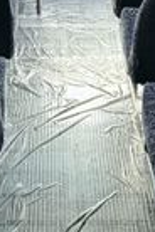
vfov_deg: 17.6
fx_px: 749
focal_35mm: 116
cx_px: 42
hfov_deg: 11.8
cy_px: 72
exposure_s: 1/121
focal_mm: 6.76
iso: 160
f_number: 1.78
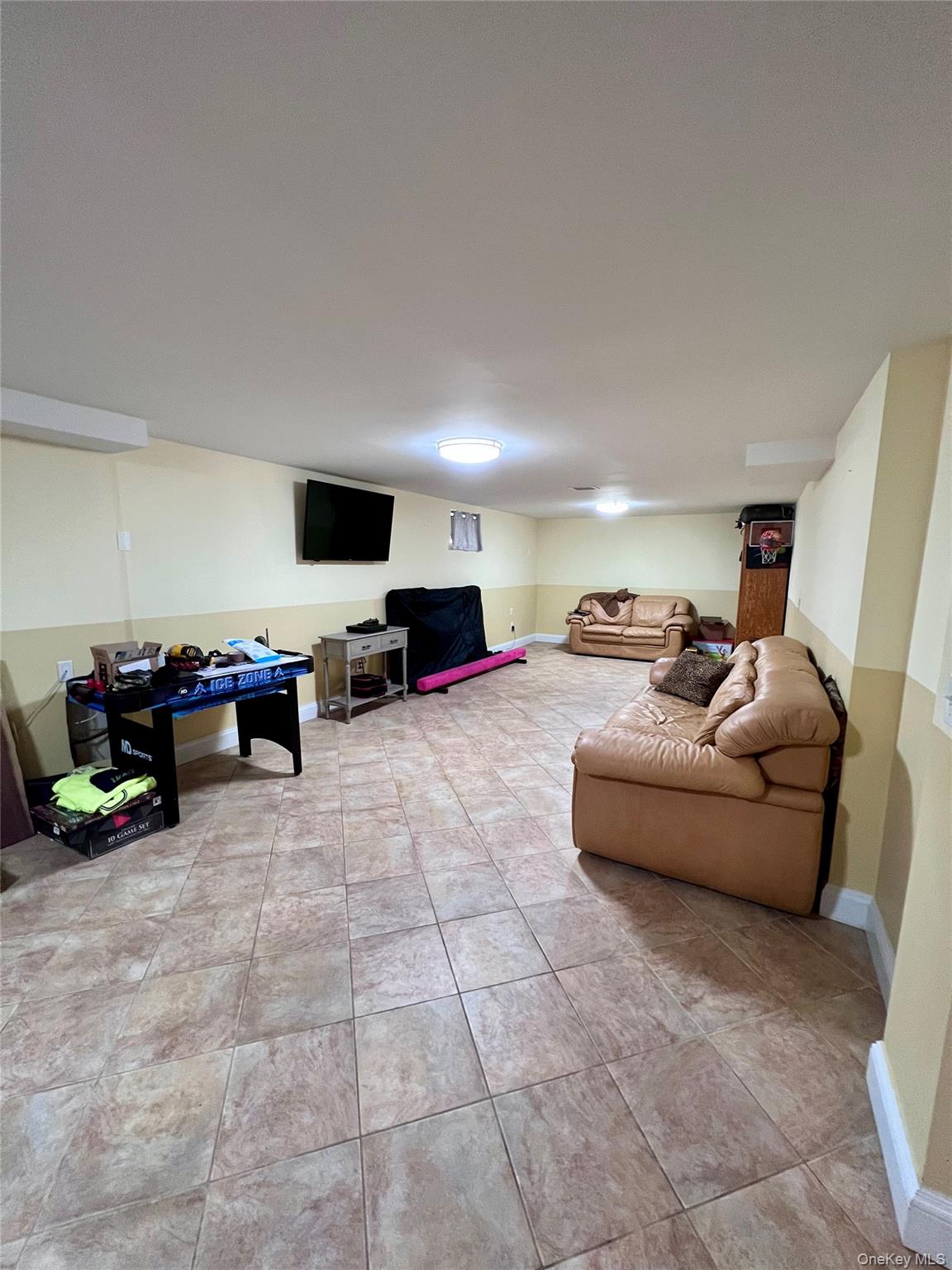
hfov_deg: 89.9
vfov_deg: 106.2
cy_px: 635
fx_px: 477
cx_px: 476
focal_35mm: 13
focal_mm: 1.57
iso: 320
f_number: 1.8
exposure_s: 1/60
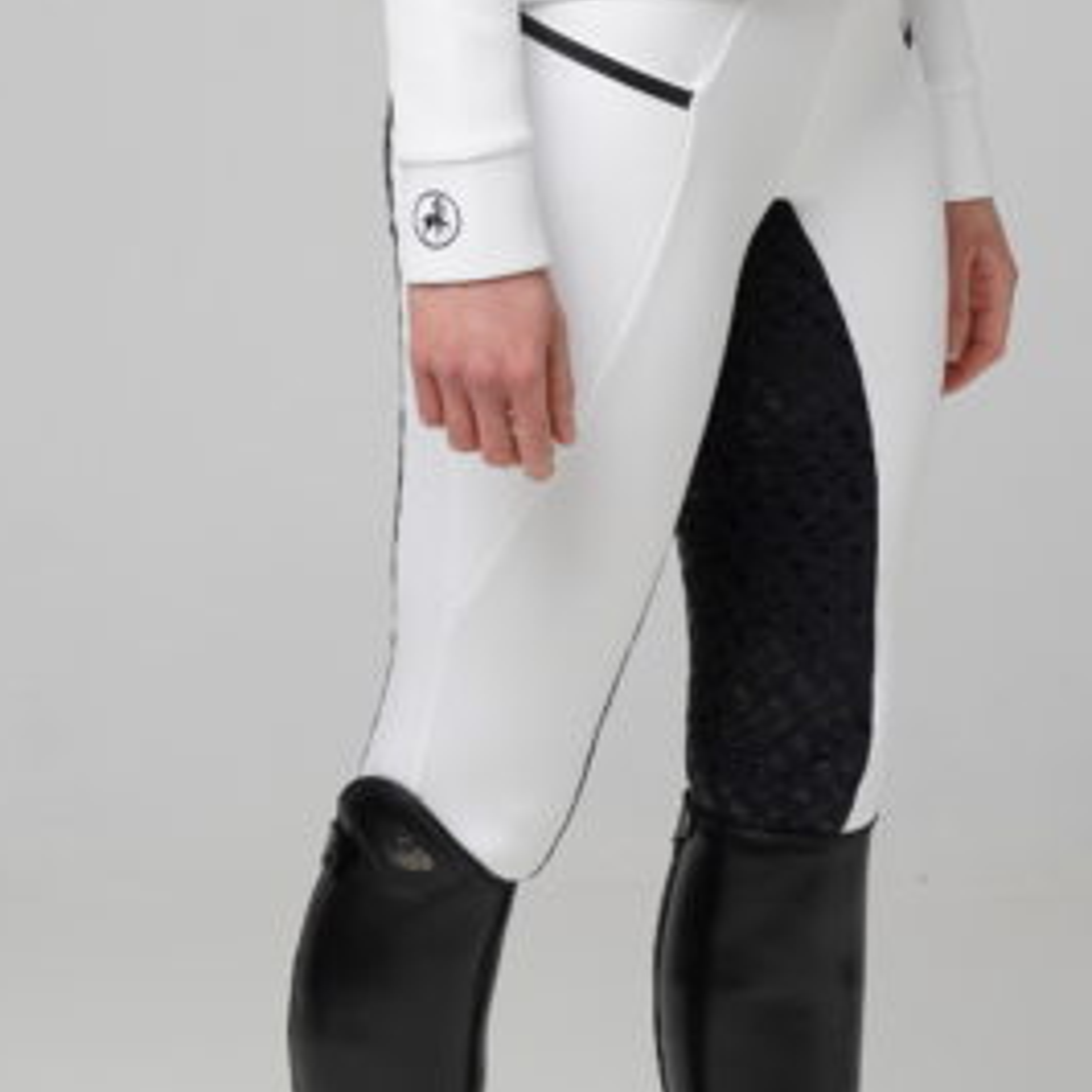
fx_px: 5853
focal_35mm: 164
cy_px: 57
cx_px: 714
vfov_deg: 10.6
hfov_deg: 10.6
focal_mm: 38
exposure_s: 1/160
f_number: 7.1
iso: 200
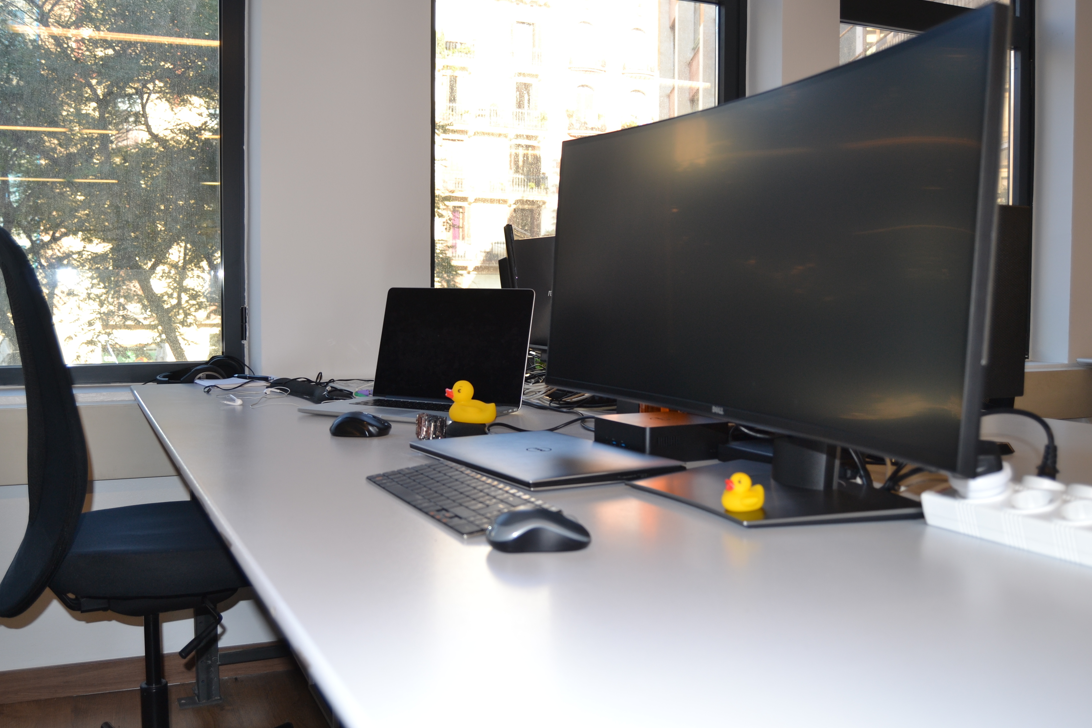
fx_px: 971
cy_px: 349
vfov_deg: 41.1
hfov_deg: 58.7
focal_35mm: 32
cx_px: 520
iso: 140
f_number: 4
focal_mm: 20
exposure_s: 1/125
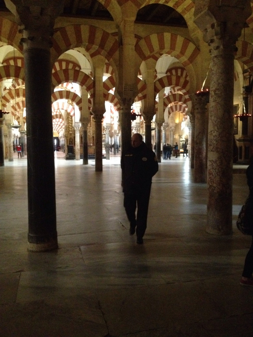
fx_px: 341
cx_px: 126
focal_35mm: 35
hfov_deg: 40.7
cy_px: 168
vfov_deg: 52.6
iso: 800
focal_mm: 4.28
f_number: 2.4
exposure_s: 1/15
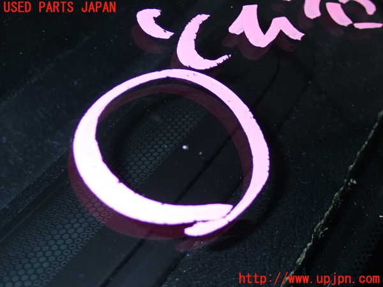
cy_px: 144
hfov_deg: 31.2
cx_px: 192
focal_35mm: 62
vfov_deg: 23.7
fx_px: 686
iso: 200
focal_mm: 11.09
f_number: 10
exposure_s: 1/60
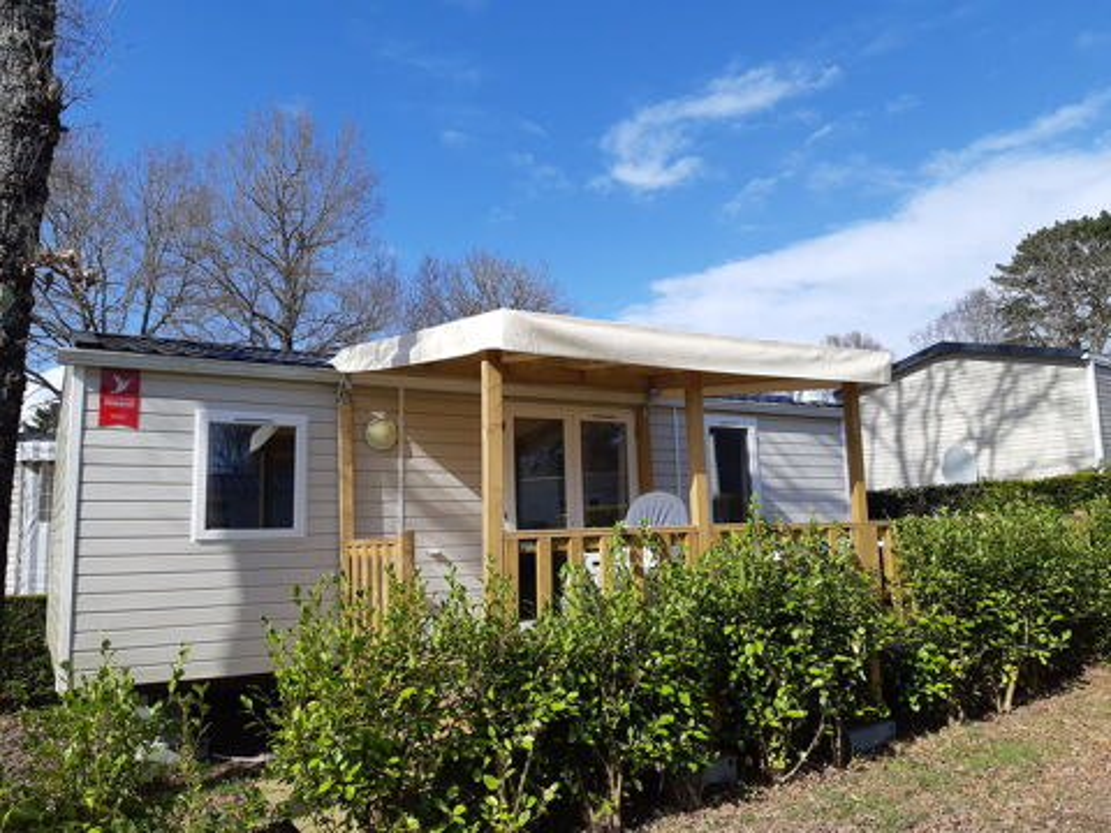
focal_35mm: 26
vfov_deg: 53.1
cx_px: 556
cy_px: 416
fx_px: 834
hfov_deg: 67.3
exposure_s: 1/2227
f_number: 1.7
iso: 40
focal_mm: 3.93
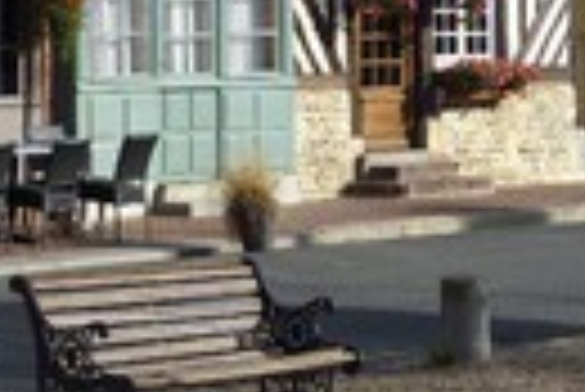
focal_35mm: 194
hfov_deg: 10.6
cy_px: -63
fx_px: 3156
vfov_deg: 7.1
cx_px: 410
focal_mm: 60
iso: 200
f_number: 13
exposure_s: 1/200
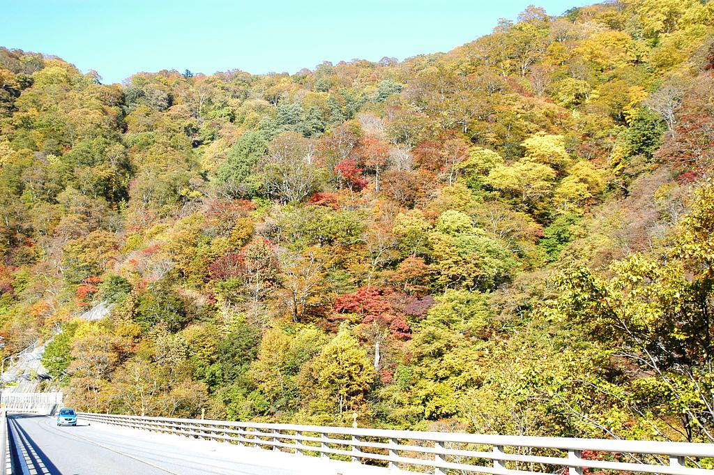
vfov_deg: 34.2
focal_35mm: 39
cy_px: 238
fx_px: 773
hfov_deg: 49.6
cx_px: 357
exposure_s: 1/125
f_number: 5.6
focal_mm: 26
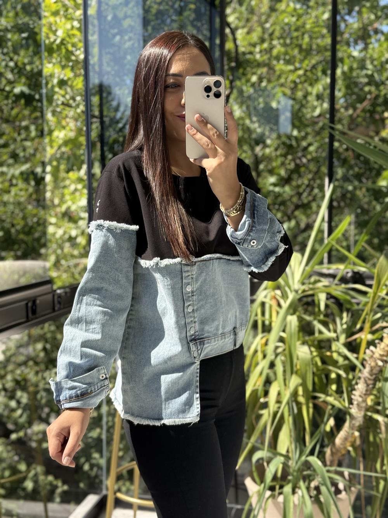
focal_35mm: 48
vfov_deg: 39.7
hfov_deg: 30.3
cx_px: 194
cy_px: 259
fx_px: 717
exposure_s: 1/740
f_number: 1.78
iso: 80
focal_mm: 6.76
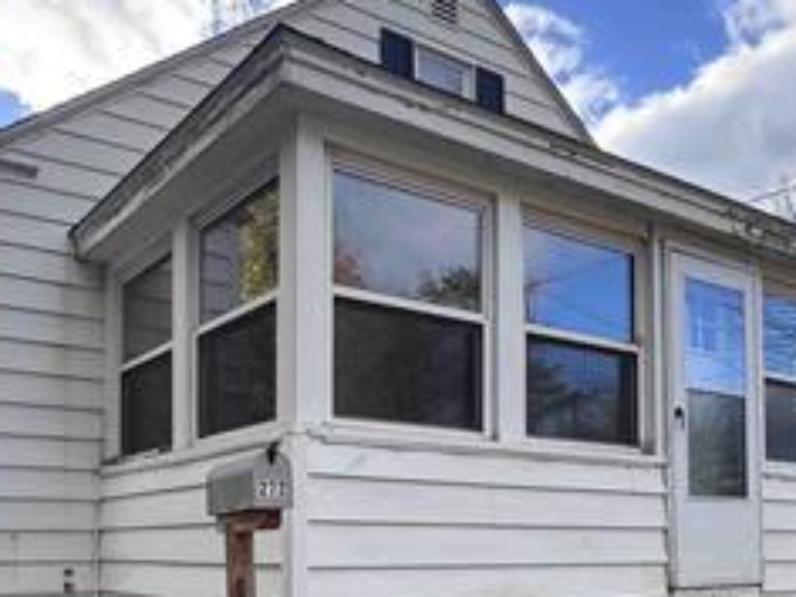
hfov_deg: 48.3
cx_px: 280
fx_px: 874
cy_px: 530
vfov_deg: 35.6
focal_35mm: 38
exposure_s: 1/430
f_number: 2.2
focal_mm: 2.22
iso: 40
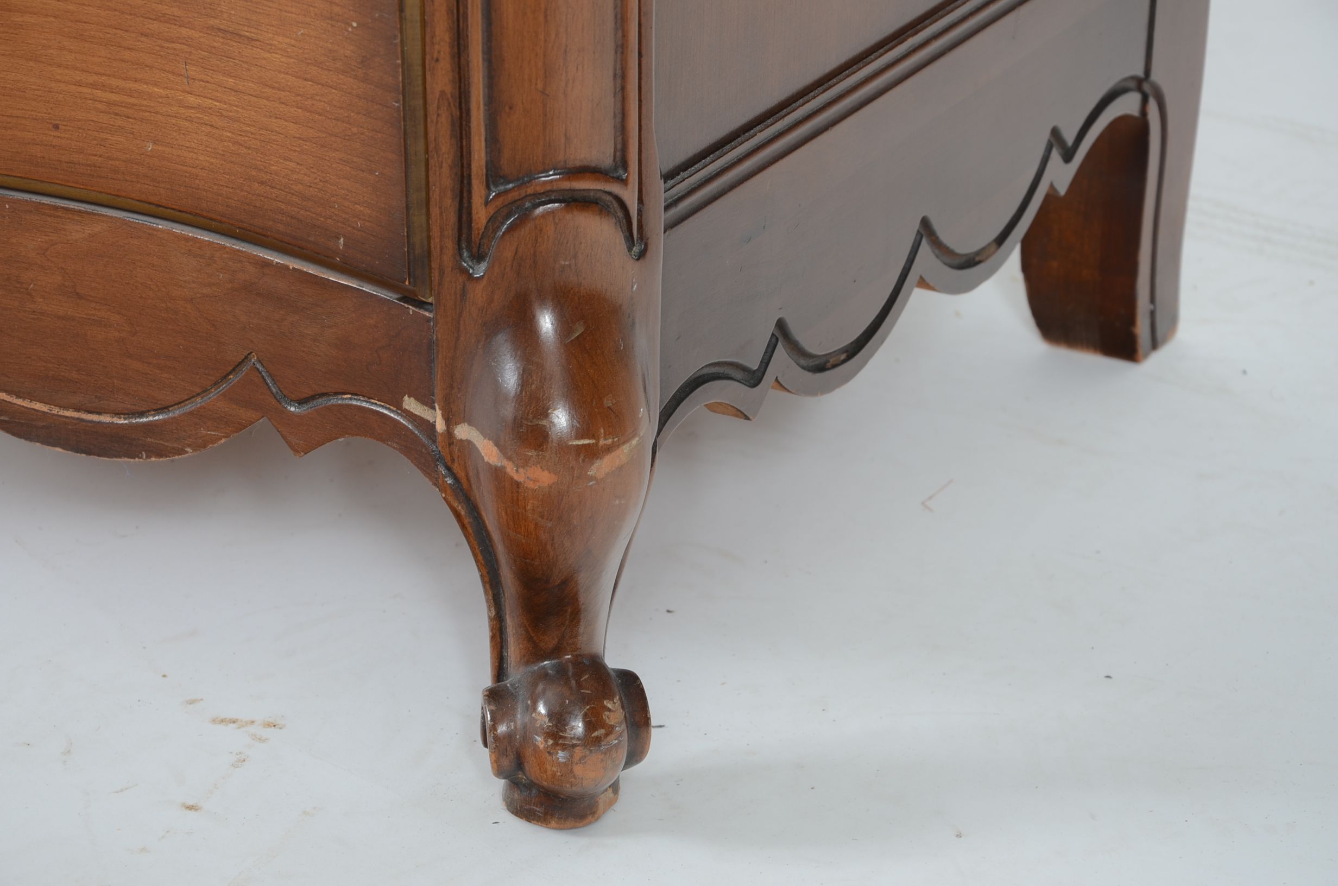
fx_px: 4173
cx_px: 669
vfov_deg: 12.1
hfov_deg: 18.2
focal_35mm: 112
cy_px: 443
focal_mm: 75
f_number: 7.1
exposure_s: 1/80
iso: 160
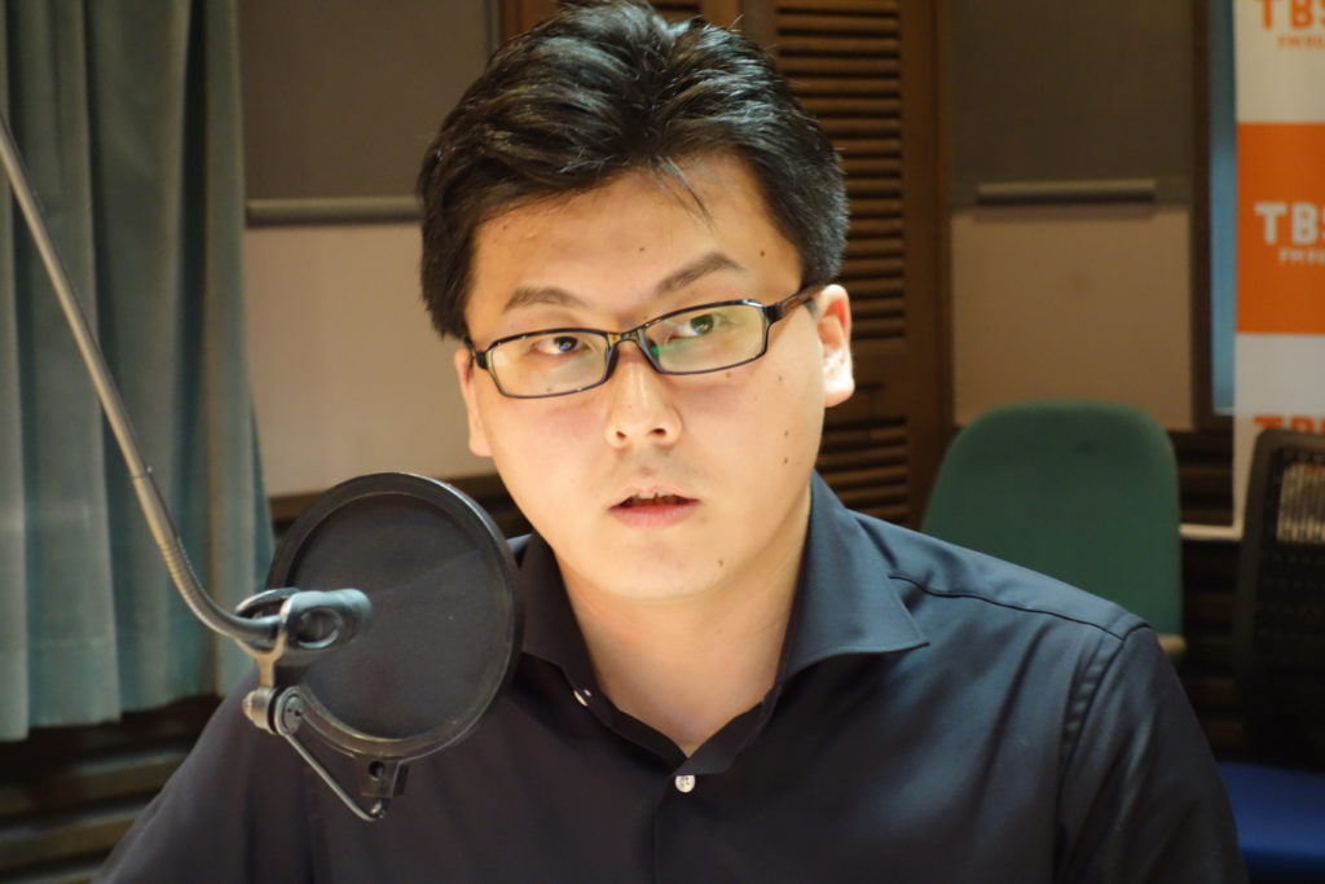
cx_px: 662
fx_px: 3644
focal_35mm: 99
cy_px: 442
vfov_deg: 13.8
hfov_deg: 20.6
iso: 1600
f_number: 4.9
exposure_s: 1/20
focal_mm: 36.84
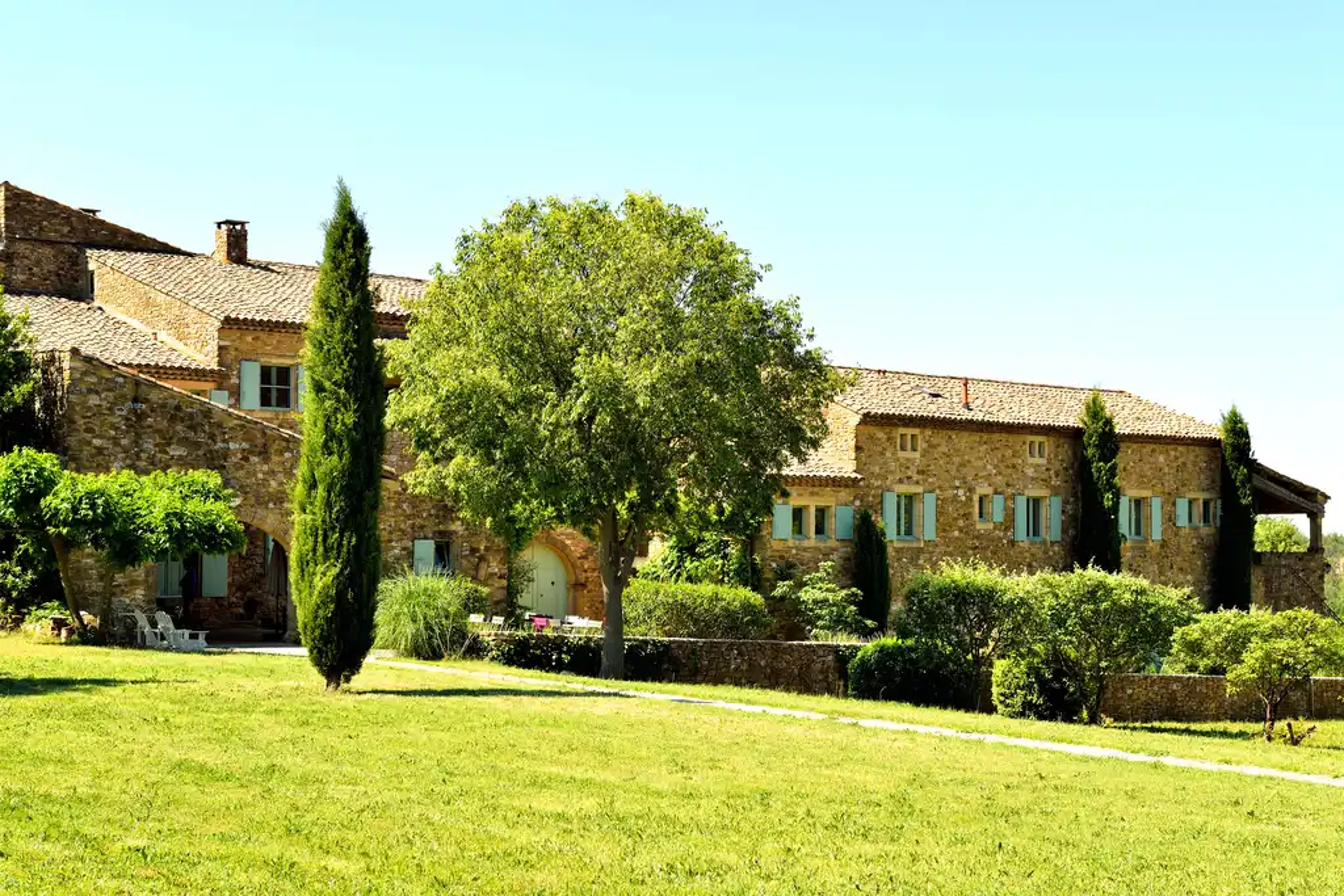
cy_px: 448
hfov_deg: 34.5
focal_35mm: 58
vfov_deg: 23.4
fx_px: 2165
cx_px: 672
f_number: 11
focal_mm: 58
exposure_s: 1/250
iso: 320
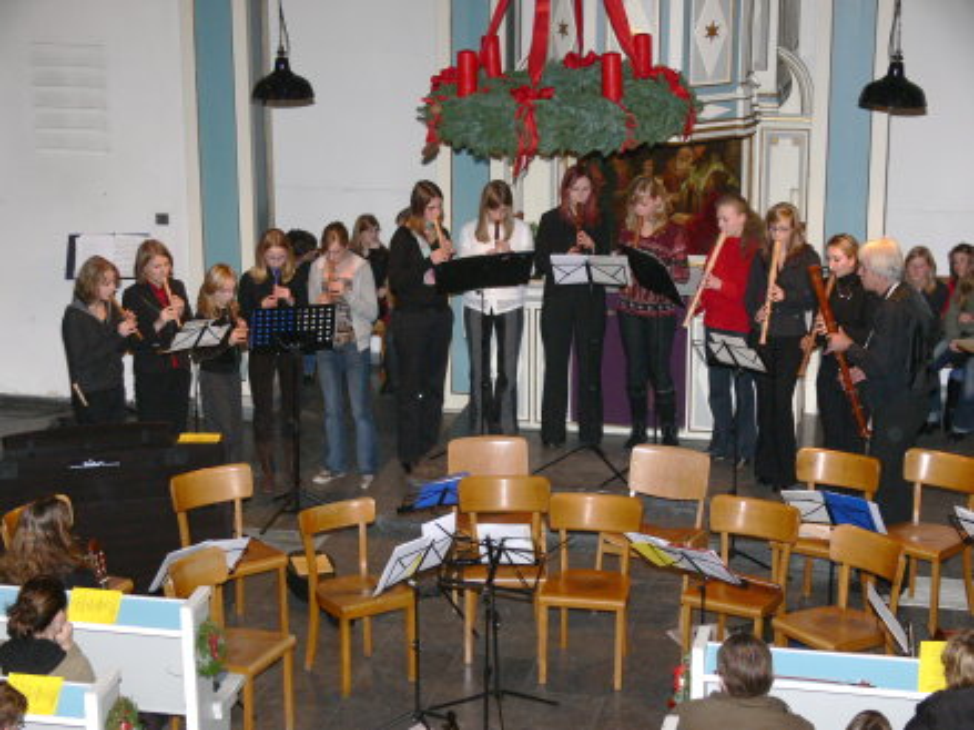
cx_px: 487
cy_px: 365
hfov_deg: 25.7
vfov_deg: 19.4
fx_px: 2138
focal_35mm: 76
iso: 100
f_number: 4
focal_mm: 16
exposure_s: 1/30
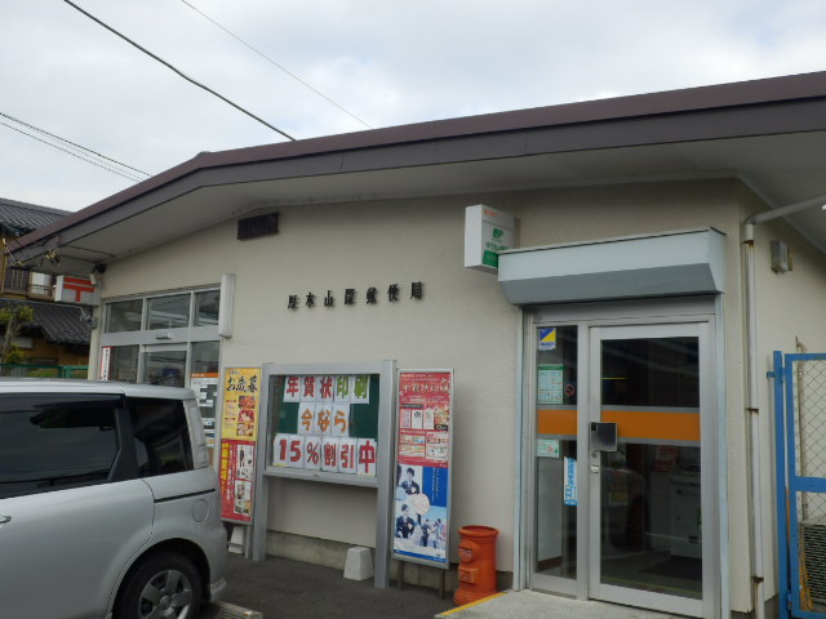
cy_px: 310
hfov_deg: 50.1
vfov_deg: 38.7
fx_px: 883
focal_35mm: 37
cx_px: 413
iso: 80
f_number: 3.9
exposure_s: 1/400
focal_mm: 6.6
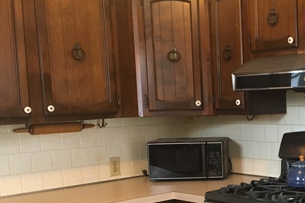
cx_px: 292
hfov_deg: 32.3
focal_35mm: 58
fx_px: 491
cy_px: 150
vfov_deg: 23.2
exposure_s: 1/20
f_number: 2.2
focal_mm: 4.15
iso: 200
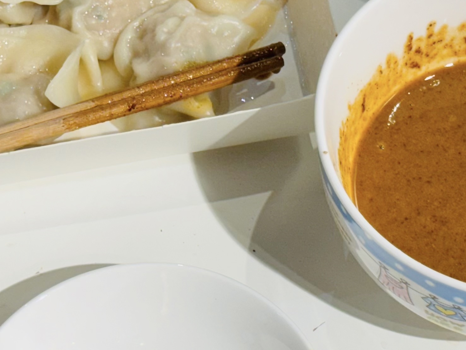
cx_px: 308
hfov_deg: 15.0
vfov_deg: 11.3
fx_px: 1764
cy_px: 143
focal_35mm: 131
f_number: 1.78
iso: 50
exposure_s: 1/60
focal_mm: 6.76
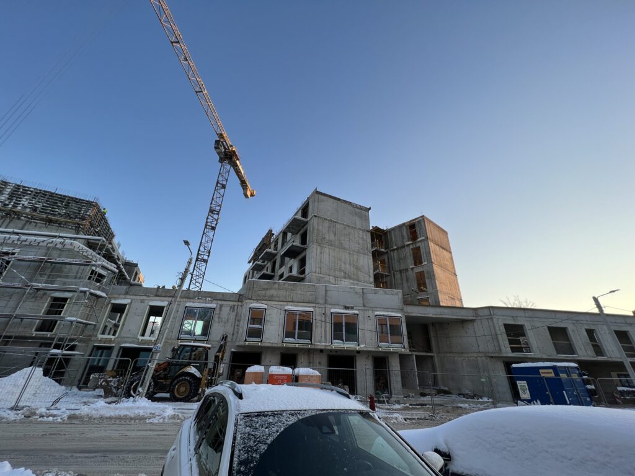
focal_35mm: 13
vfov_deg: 89.9
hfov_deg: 106.2
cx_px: 318
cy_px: 238
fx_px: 238
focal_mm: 1.57
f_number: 1.8
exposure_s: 1/259
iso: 32
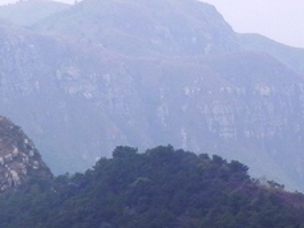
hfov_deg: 5.5
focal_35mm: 358
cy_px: 87
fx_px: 3146
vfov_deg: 4.2
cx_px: 7
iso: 160
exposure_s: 1/324
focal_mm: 20.8
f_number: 7.1
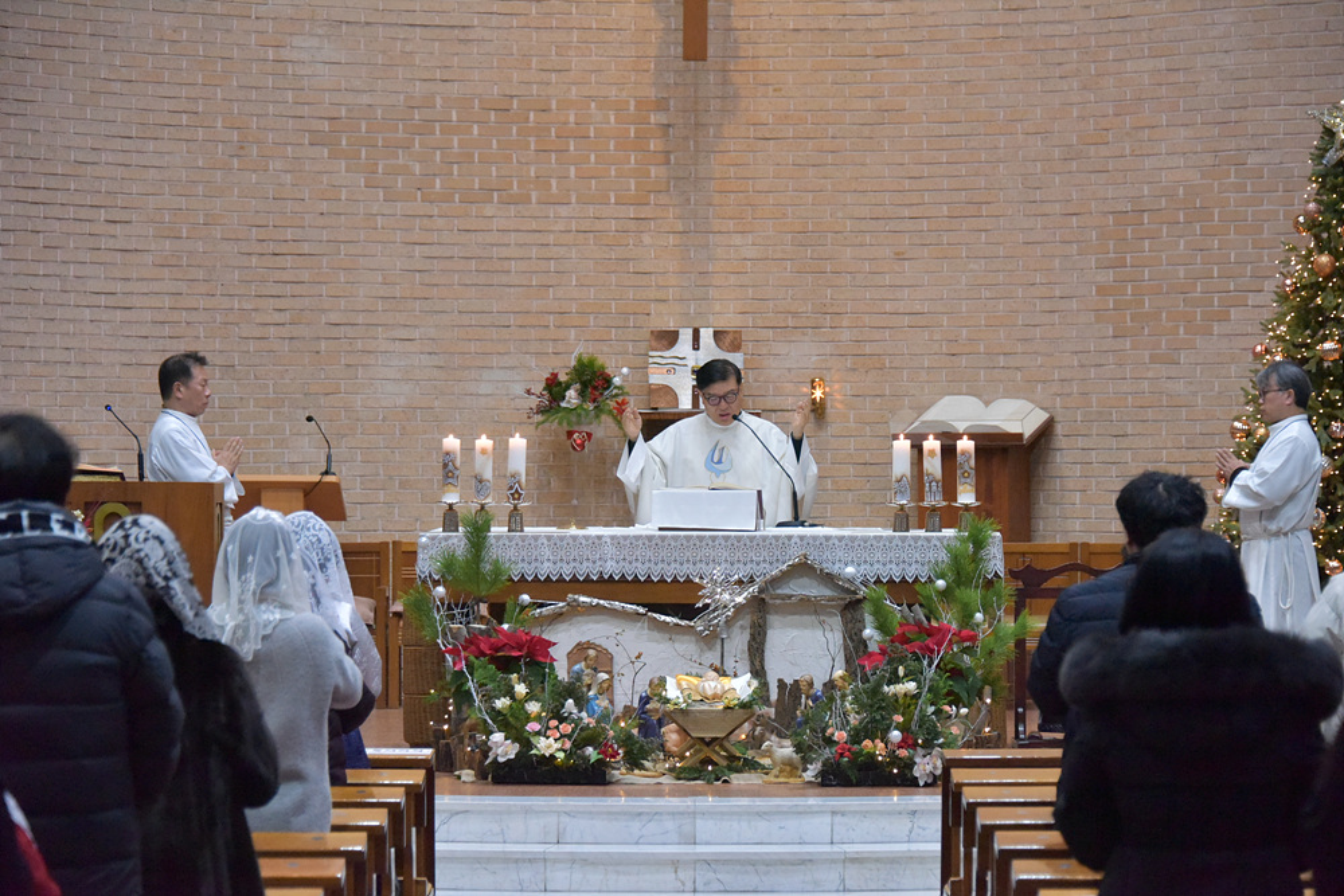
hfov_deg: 15.2
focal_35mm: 135
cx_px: 672
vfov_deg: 10.2
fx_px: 5040
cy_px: 448
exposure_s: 1/200
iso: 6400
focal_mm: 135
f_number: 5.6
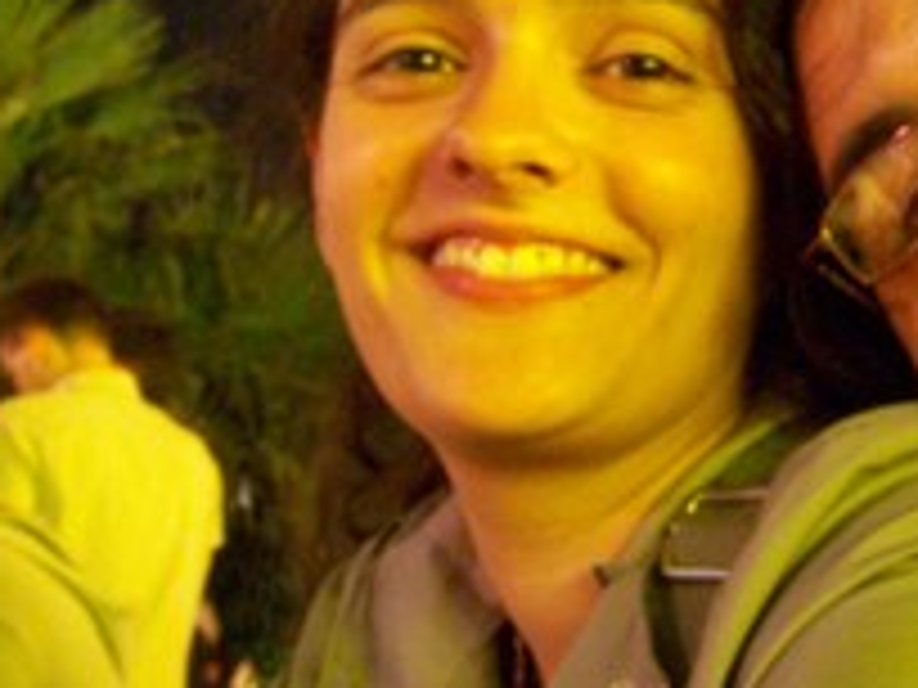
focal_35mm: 84
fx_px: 2228
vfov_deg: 17.4
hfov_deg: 22.9
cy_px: 126
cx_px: 738
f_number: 4
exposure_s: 1
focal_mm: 6.3
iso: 400
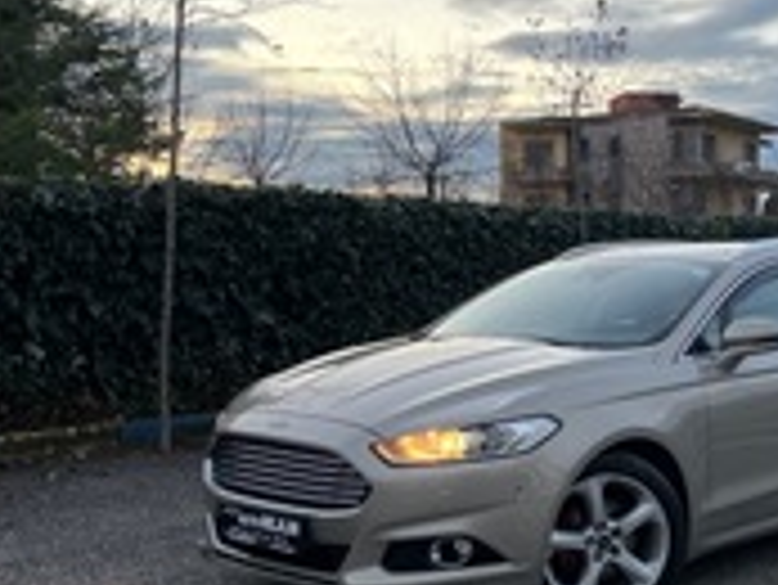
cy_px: 302
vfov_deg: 27.1
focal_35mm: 54
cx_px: 625
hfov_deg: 34.4
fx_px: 1215
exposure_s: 1/121
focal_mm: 5.7
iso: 125
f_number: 1.5
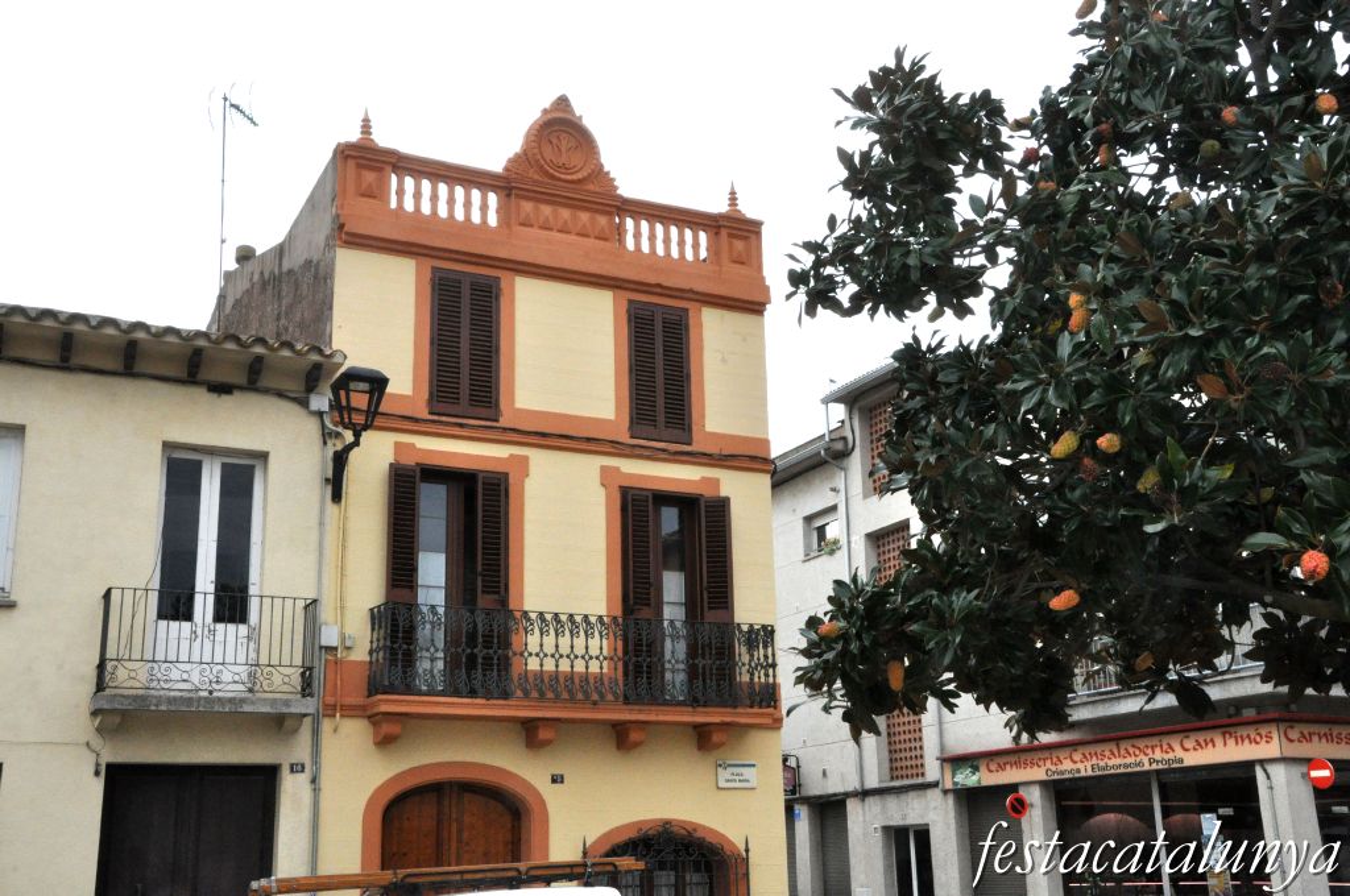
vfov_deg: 34.1
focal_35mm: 39
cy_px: 448
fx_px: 1461
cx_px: 675
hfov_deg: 49.6
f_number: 25
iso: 1600
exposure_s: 1/200
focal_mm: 26
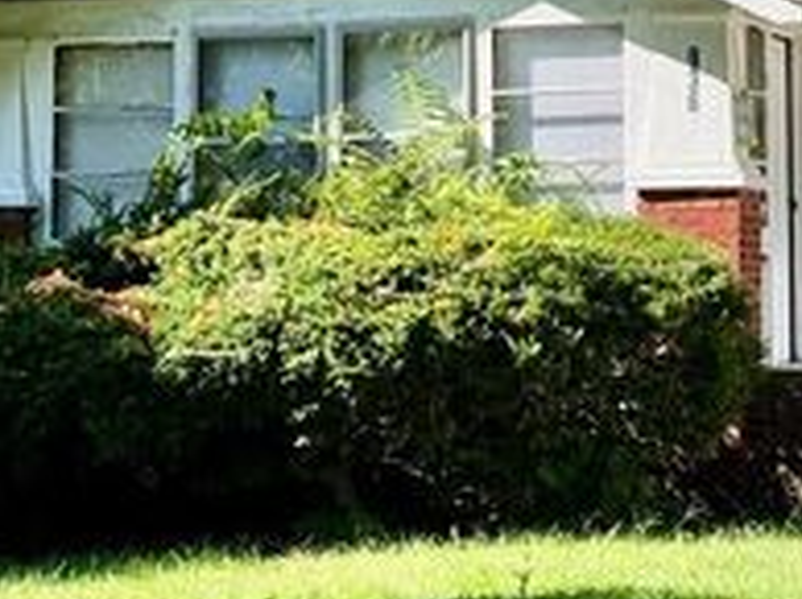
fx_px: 2869
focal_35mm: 124
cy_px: 118
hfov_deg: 15.7
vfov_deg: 11.9
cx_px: 723
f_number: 1.78
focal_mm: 6.76
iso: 100
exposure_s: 1/1100
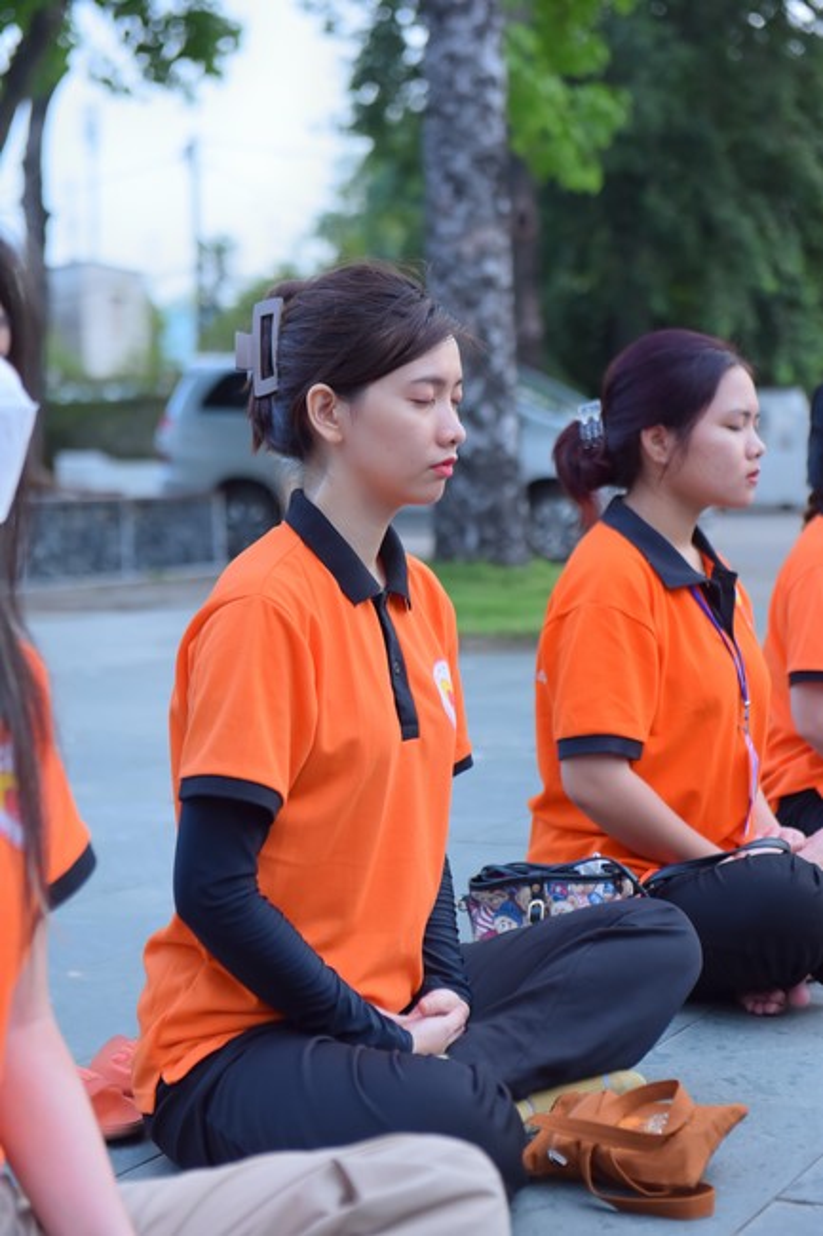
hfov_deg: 19.4
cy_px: 618
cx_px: 412
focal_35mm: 70
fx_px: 2402
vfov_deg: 28.9
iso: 640
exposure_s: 1/160
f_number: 3.2
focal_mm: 70
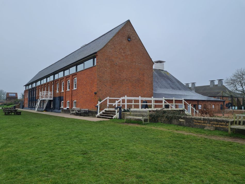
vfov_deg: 53.1
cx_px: 122
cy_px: 92
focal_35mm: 26
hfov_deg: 67.3
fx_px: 184
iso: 50
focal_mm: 5.4
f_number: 1.8
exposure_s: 1/594
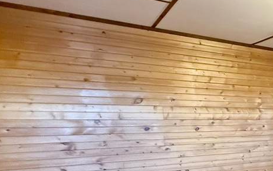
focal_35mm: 41
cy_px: 142
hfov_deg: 32.4
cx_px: 375
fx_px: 305
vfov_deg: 30.4
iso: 640
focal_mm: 2.22
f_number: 2.2
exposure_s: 1/60
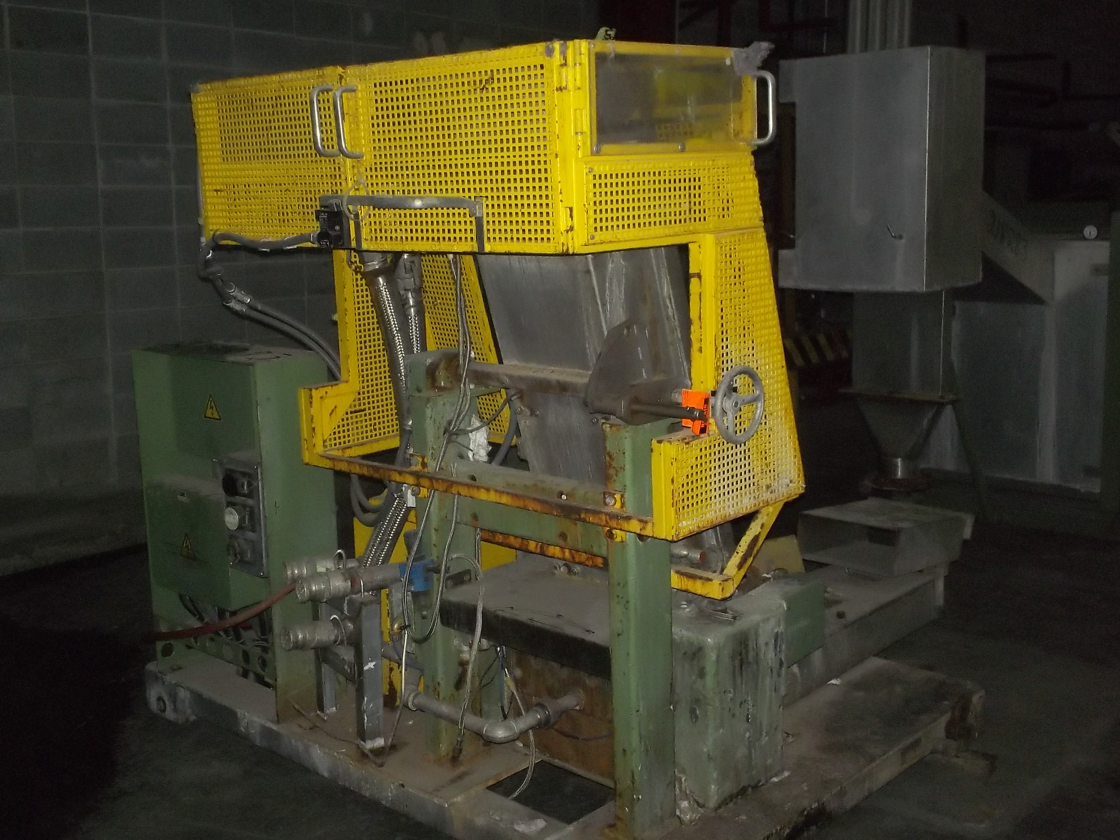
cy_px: 419
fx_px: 1424
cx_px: 536
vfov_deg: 32.9
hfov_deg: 42.9
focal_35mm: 44
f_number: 4.5
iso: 360
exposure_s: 1/60
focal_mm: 6.3
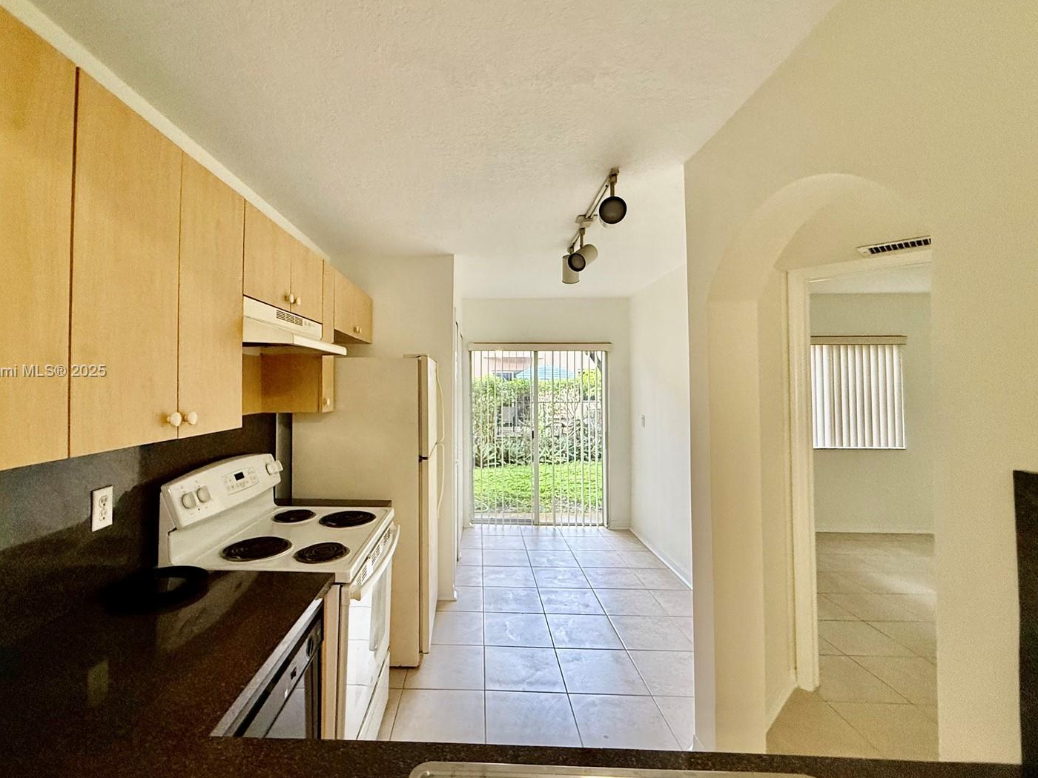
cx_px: 462
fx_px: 480
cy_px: 372
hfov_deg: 94.1
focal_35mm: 16
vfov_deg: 78.1
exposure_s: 1/78
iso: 400
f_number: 2.2
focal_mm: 2.22
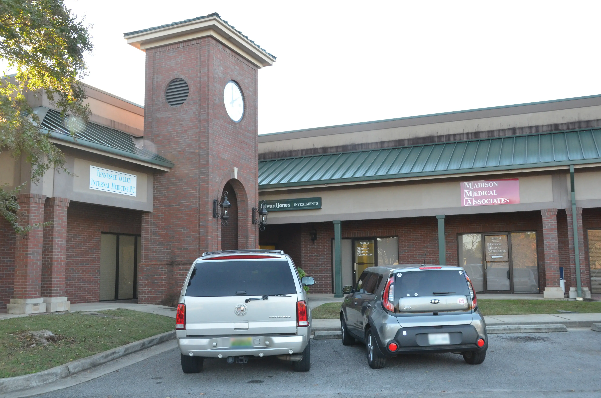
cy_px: 199
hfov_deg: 57.3
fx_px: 550
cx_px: 300
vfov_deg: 39.8
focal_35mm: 33
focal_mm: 22
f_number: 8
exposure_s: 1/250
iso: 1250
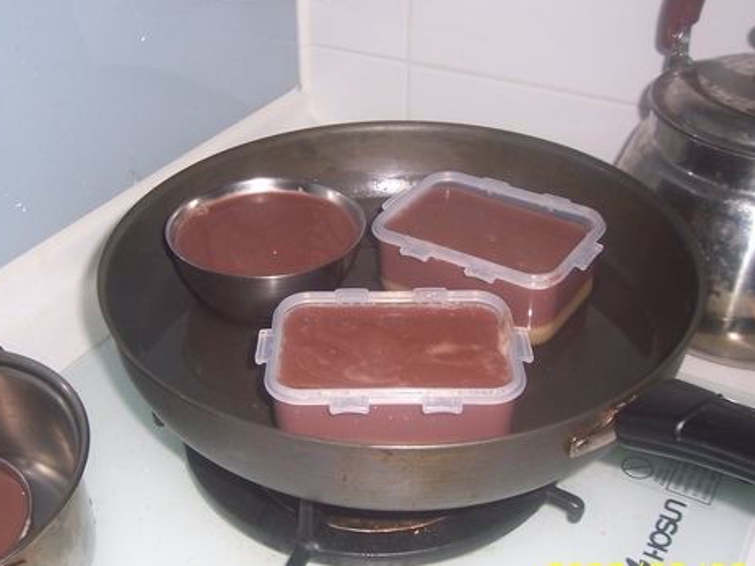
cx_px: 314
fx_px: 960
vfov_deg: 32.9
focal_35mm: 44
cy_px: 304
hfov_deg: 42.8
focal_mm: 5.6
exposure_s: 1/60
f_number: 2.7
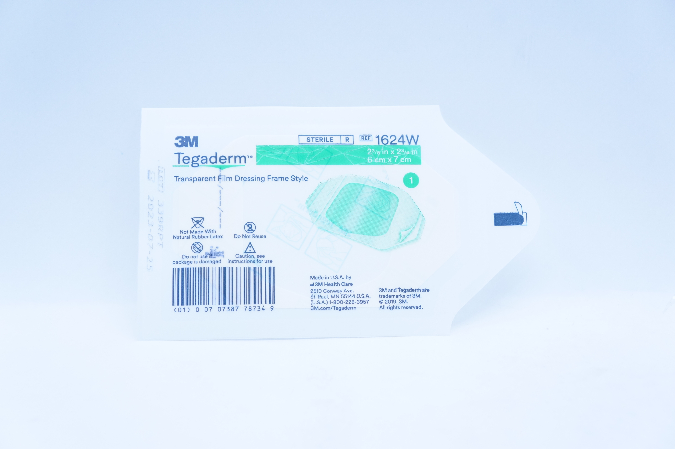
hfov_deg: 37.9
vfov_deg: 25.7
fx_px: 983
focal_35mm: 52
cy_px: 224
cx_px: 338
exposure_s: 1/160
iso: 800
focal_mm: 35
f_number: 5.6
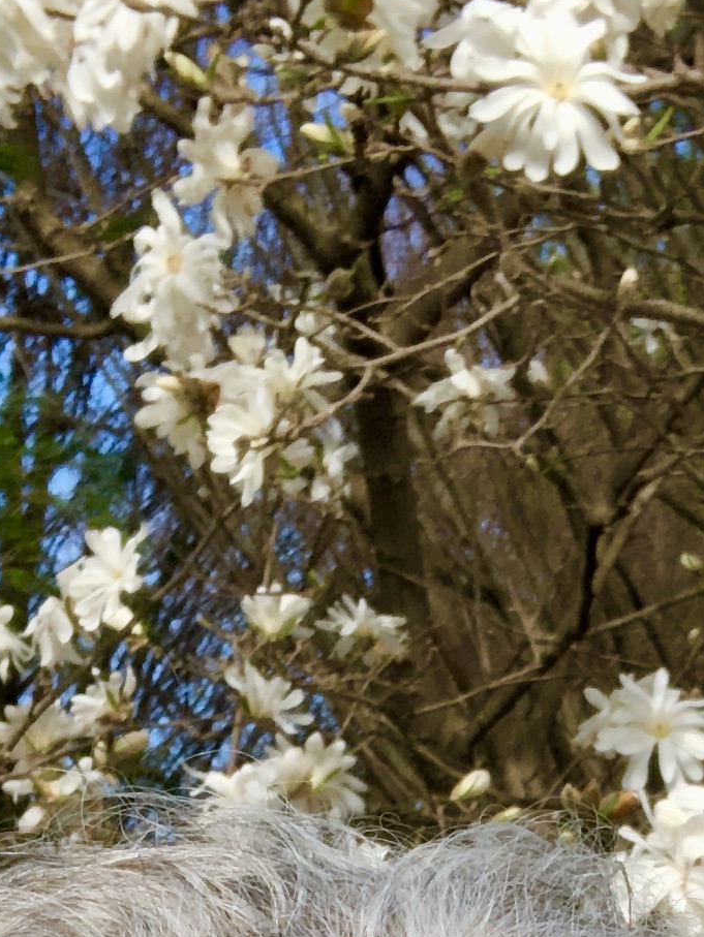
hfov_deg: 13.3
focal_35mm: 109
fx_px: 2954
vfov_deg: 16.8
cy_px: 1287
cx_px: 779
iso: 20
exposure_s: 1/526
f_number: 2.2
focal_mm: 2.87
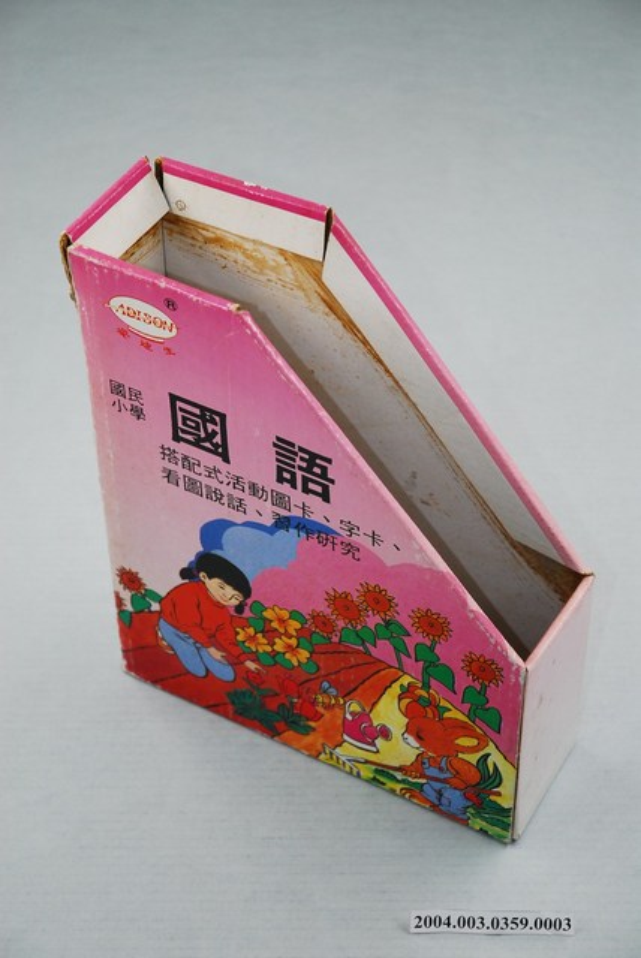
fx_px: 2398
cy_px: 479
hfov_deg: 15.2
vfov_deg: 22.6
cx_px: 320
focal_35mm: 90
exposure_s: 1/40
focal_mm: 60
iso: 500
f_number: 4.5
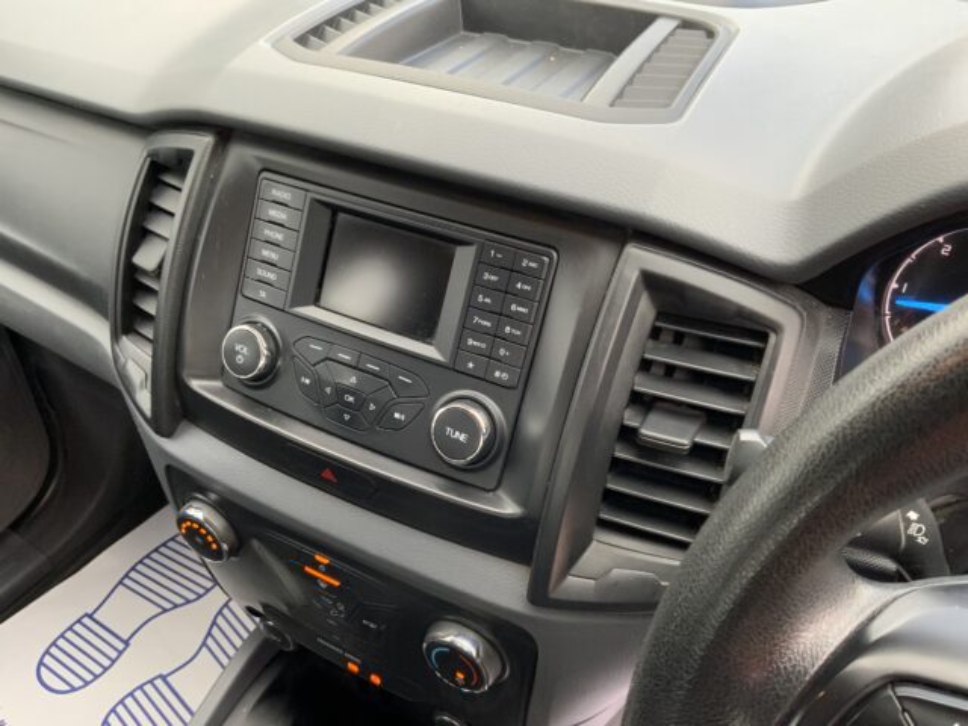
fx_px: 811
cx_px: 484
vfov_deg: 48.2
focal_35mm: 29
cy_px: 363
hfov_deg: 61.7
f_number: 1.8
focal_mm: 3
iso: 64
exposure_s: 1/113
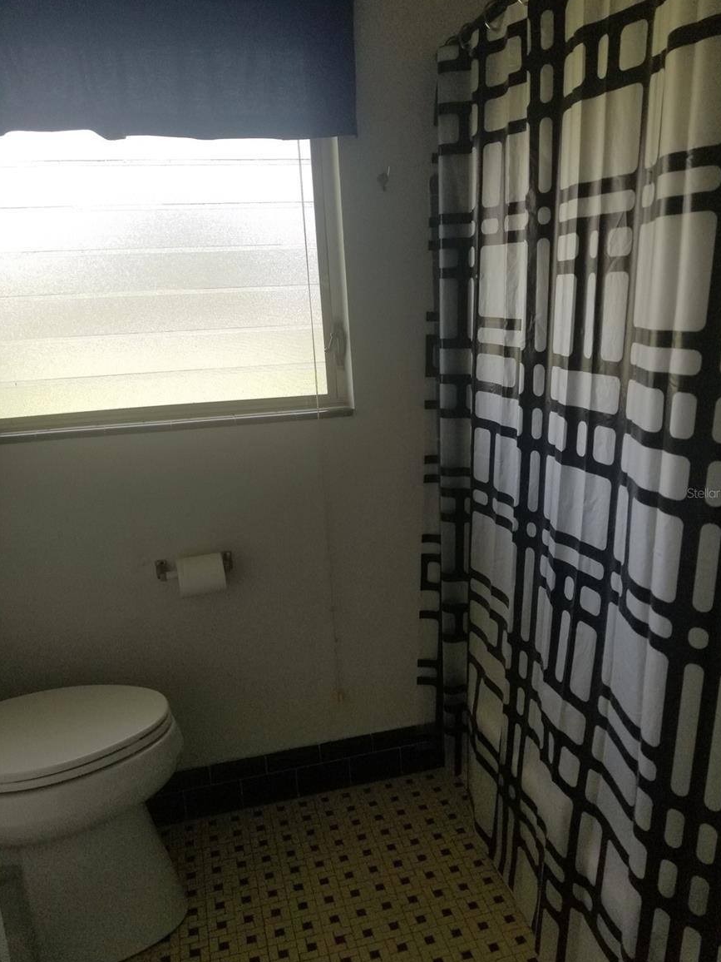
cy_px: 493
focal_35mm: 27
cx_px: 372
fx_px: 750
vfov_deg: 65.3
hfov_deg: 51.3
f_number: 1.7
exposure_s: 1/227
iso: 50
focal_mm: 4.25
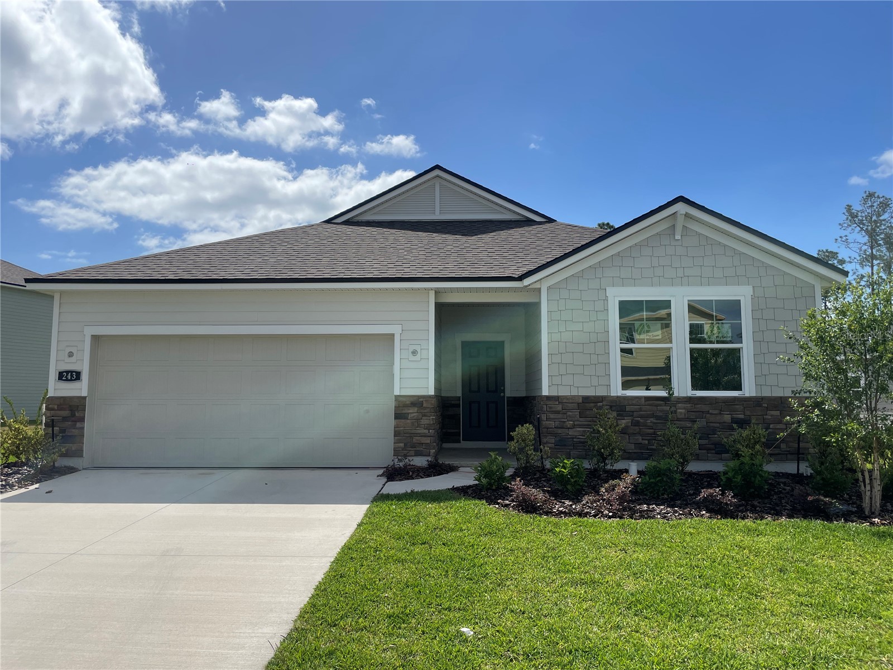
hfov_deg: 67.3
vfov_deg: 53.1
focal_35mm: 26
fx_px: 671
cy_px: 335
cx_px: 446
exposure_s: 1/6135
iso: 32
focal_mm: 4.2
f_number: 1.6
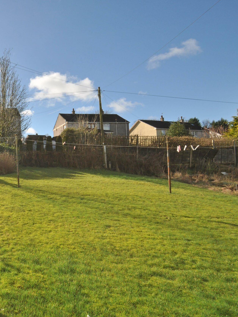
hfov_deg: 52.6
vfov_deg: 76.4
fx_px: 202
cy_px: 158
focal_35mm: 22
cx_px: 18
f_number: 13
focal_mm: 10
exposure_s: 1/200
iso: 200
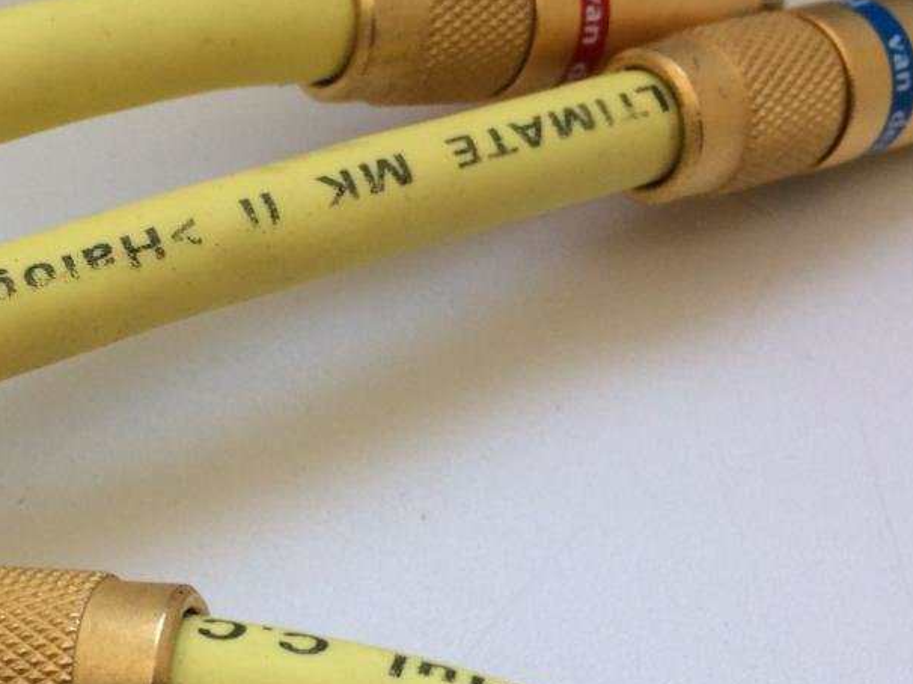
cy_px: 470
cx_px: 110
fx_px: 1766
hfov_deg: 28.0
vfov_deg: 21.8
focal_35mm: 67
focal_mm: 4.15
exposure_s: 1/100
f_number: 2.2
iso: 50
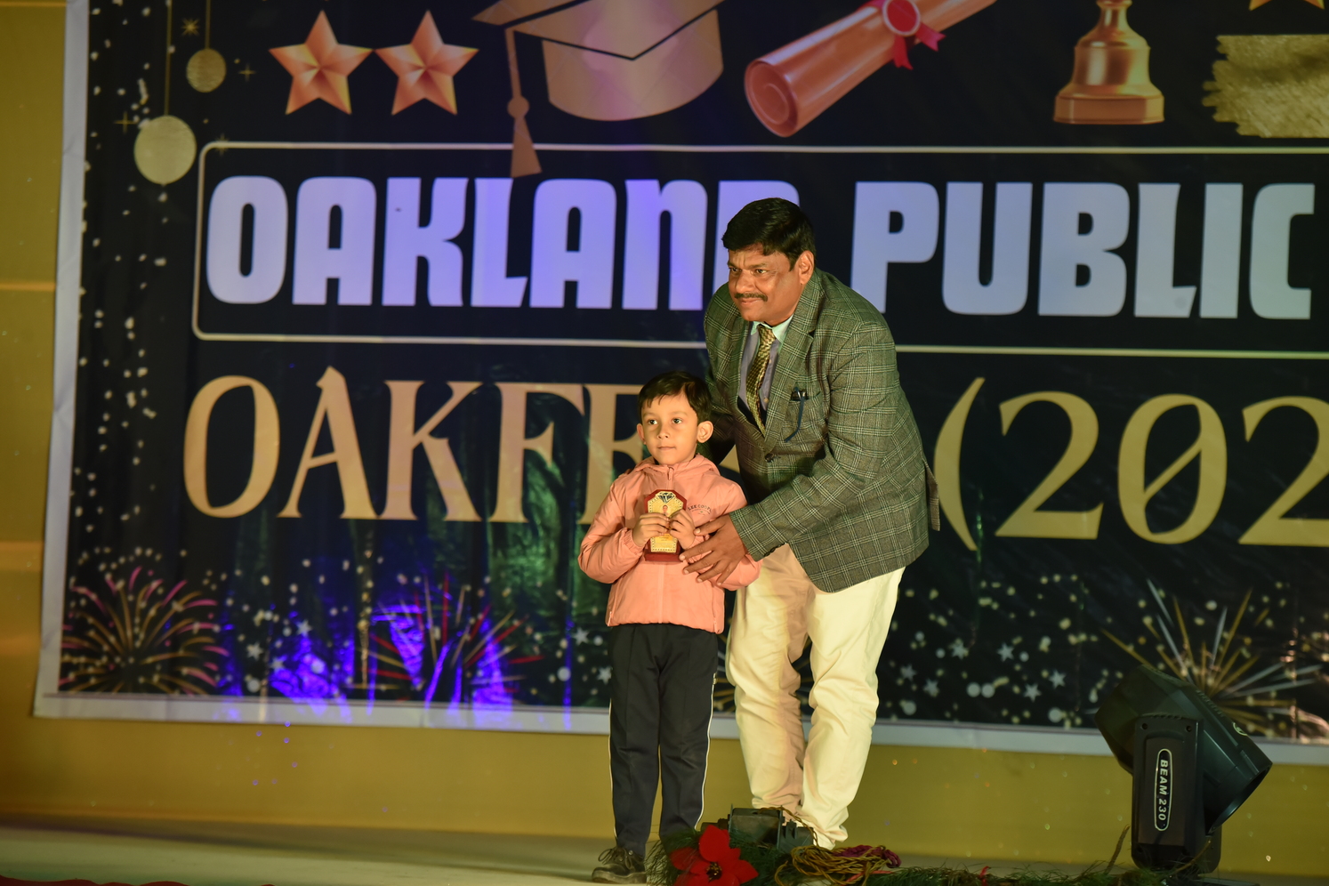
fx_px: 5020
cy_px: 441
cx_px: 662
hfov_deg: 15.1
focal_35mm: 136
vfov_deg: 10.1
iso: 1600
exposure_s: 1/400
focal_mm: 135
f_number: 2.8
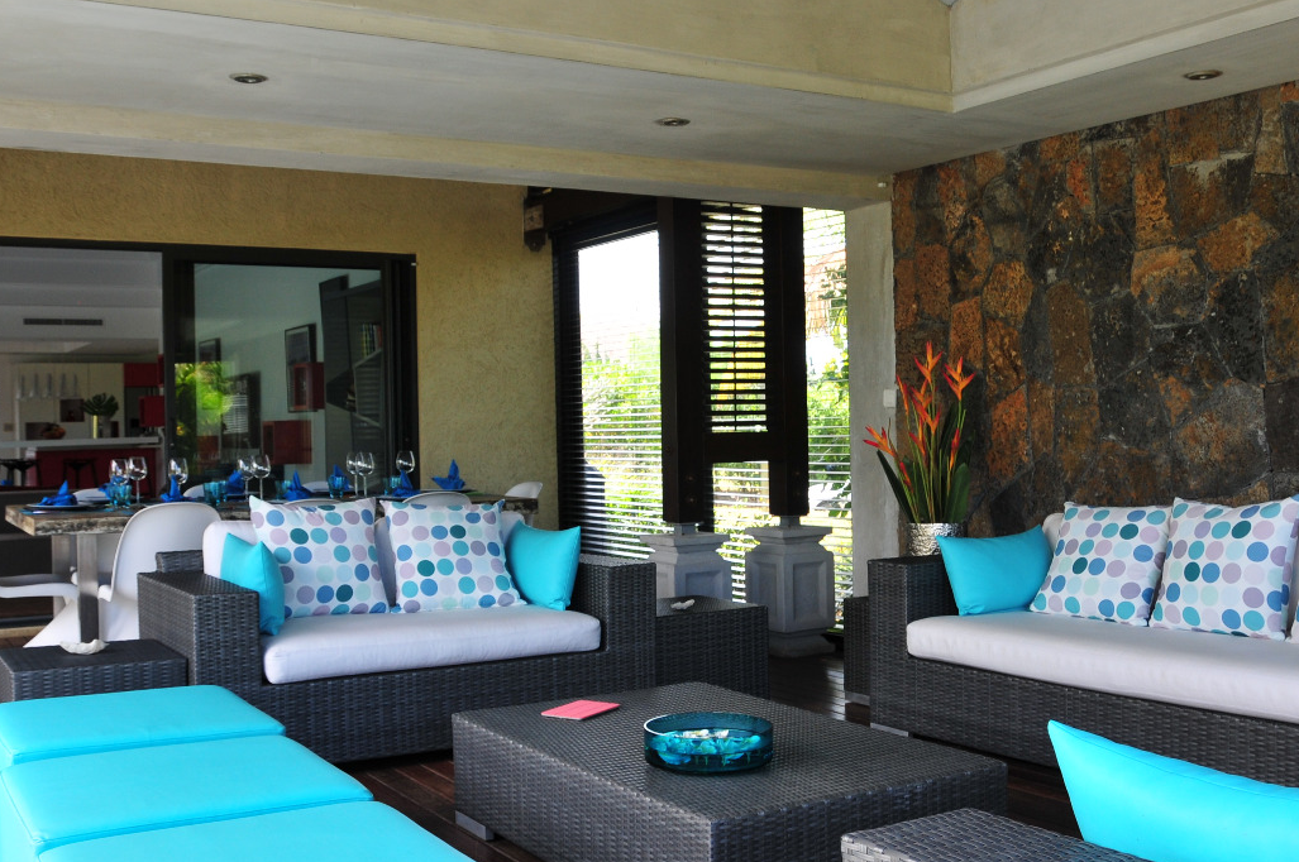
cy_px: 397
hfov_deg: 50.7
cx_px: 667
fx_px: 1369
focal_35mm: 38
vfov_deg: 34.9
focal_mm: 16
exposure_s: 1/125
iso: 200
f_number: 5.6
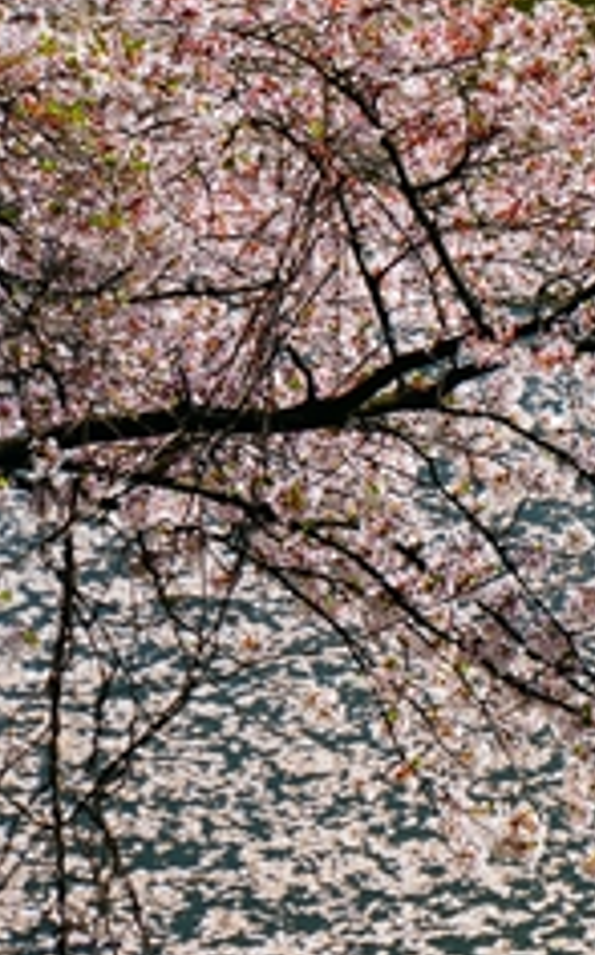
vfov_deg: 6.7
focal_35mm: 315
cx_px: 777
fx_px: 8183
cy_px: 516
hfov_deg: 4.1
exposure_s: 1/320
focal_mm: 121.3
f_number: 8
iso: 100
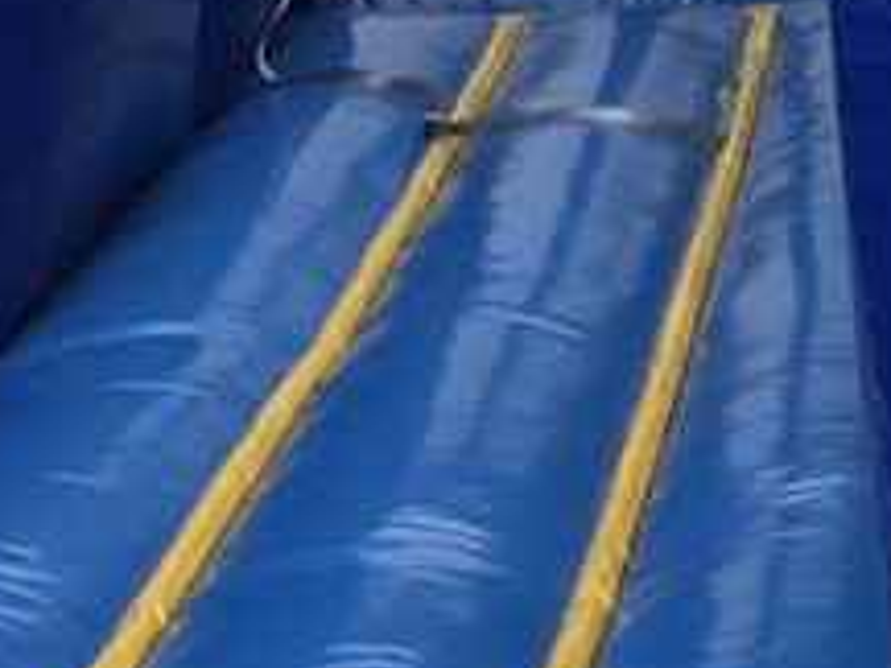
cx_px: 1943
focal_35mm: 133
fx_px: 3423
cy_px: 70
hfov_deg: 12.5
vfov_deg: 11.1
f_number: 1.8
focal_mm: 3.99
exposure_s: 1/532
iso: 20
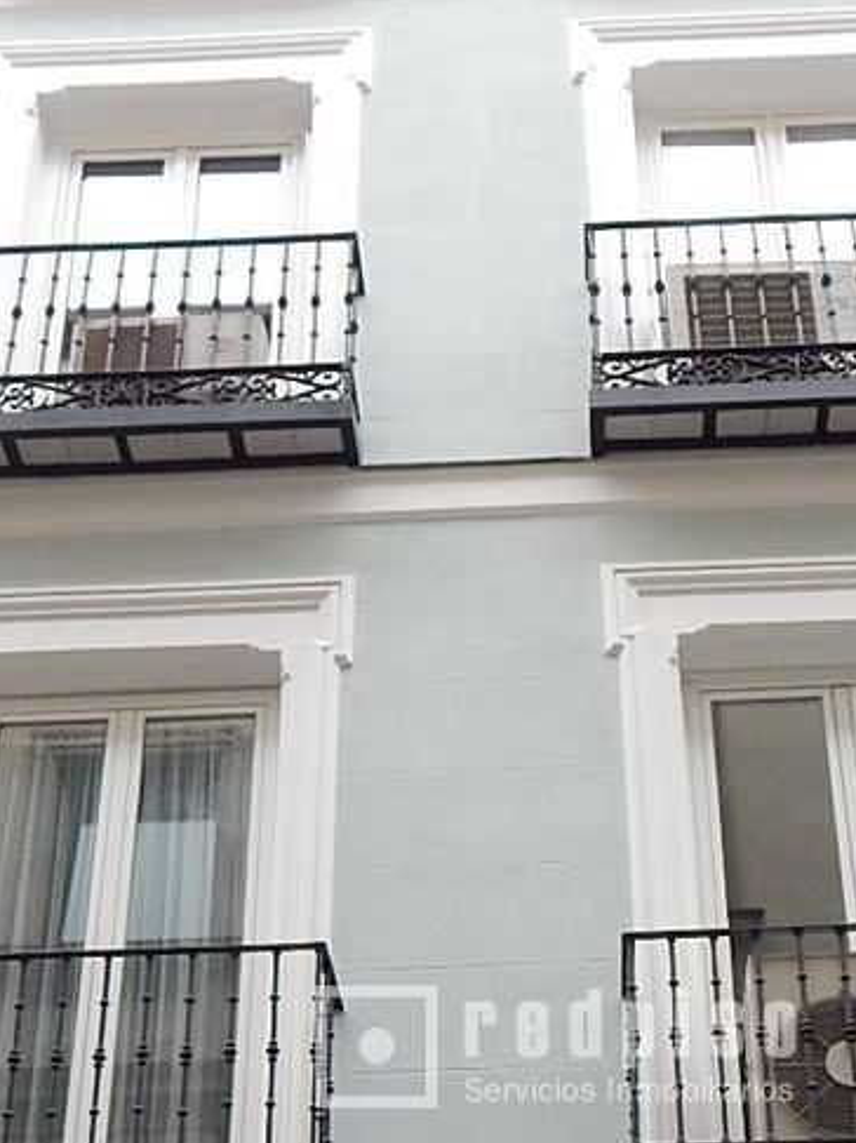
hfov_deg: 25.1
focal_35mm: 58
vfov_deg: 31.5
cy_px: 1049
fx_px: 1914
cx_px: 560
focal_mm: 4
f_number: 3
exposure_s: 1/400
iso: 400
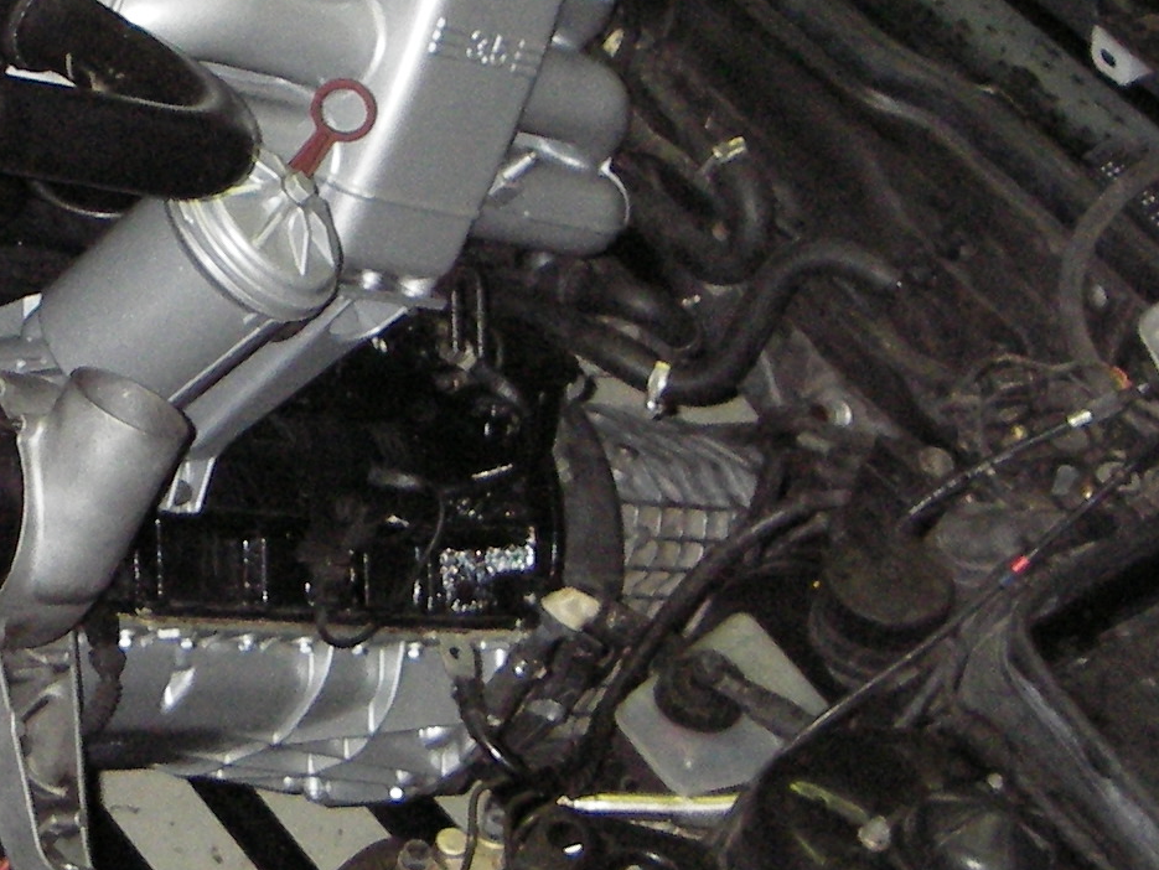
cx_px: 138
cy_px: 279
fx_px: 3483
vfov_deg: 14.2
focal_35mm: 104
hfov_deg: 18.6
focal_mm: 6.3
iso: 200
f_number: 3.3
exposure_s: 1/30
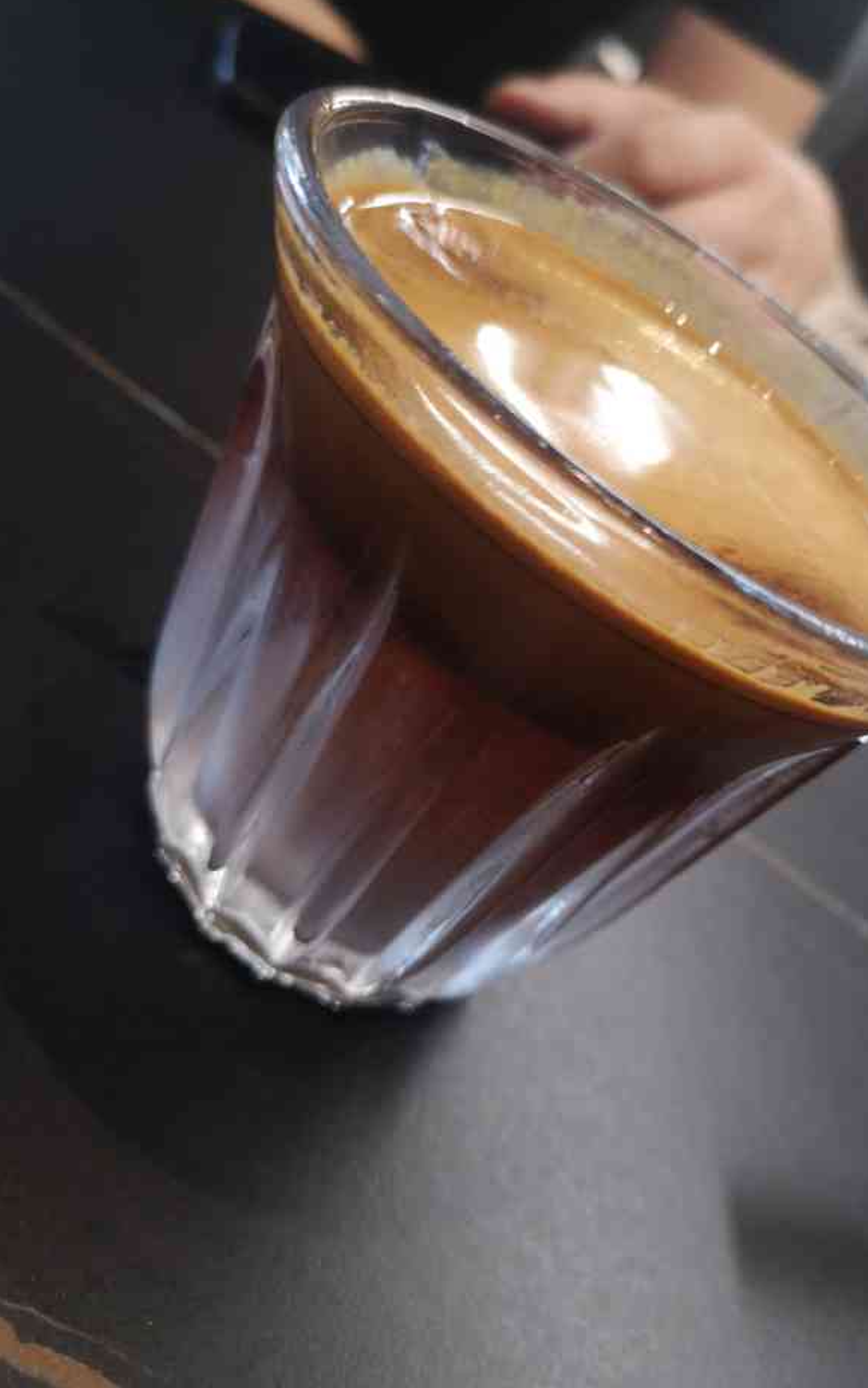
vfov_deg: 64.6
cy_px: 694
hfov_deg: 43.0
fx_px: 1097
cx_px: 499
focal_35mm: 29
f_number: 1.8
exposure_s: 1/33.3
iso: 160
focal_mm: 3.95
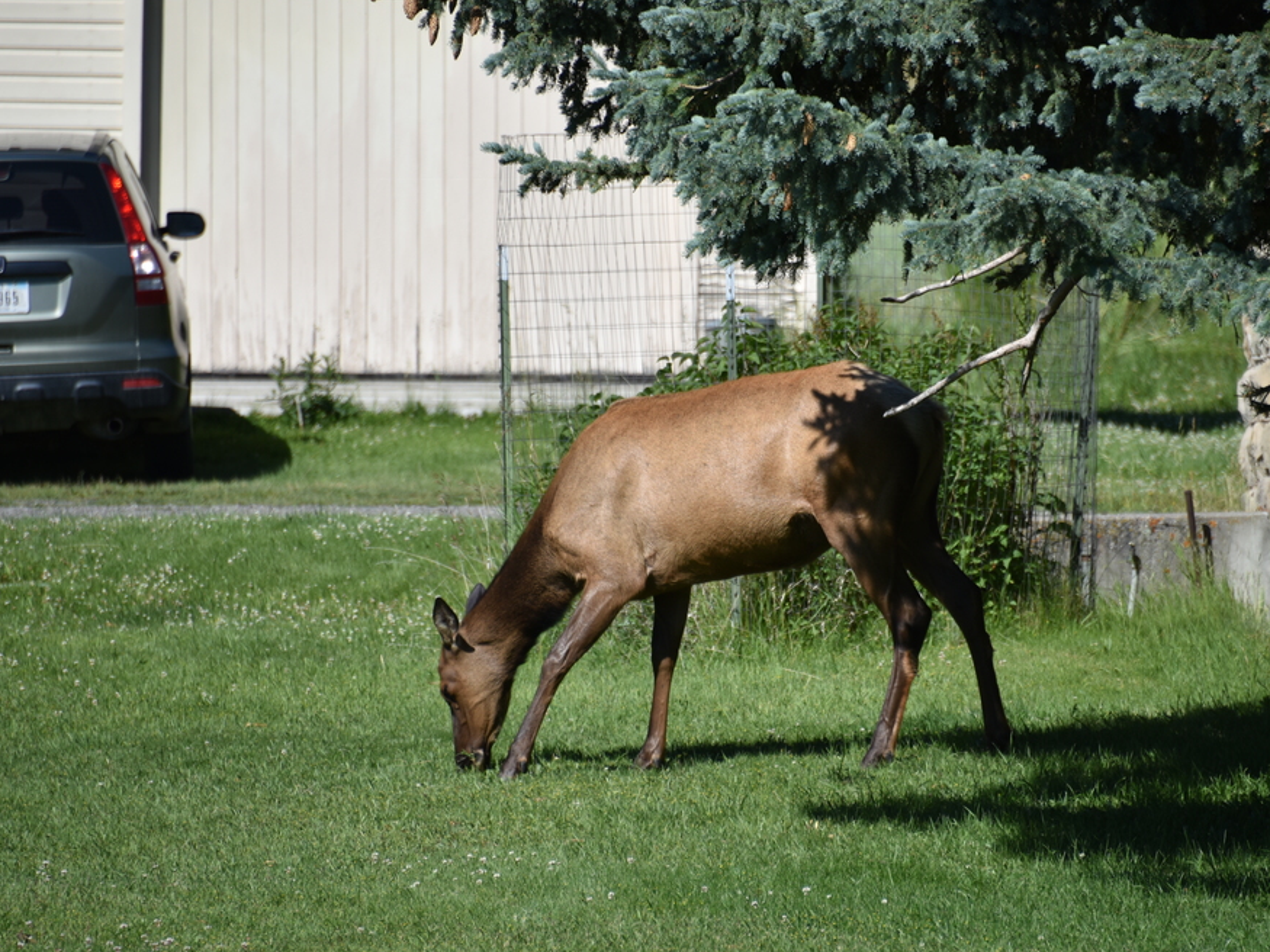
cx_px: 717
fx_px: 15480
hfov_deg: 4.7
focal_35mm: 422
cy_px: 461
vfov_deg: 3.5
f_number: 5.6
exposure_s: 1/640
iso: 125
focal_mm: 300
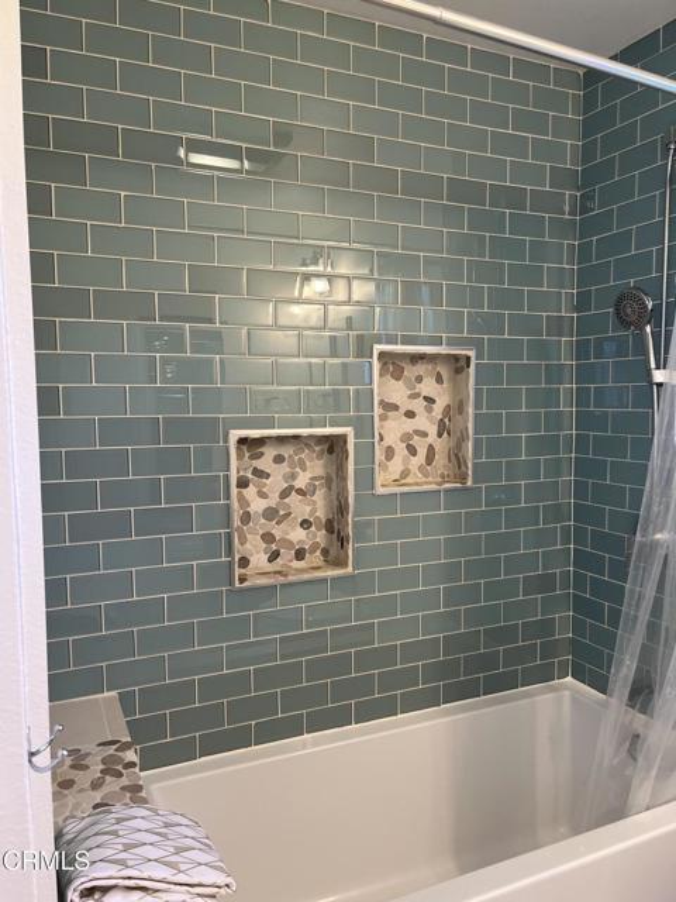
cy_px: 451
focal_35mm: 26
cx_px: 338
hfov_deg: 53.1
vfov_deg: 67.3
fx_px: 677
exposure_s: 1/120
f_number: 1.6
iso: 125
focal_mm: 5.1
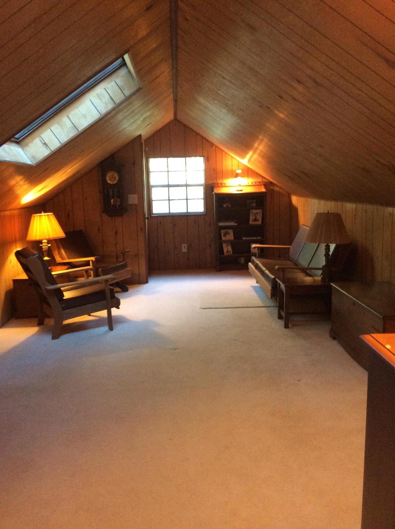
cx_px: 198
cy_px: 264
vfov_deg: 56.9
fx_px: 488
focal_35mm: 32
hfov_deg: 44.0
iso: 250
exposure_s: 1/17
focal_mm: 3.3
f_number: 2.4
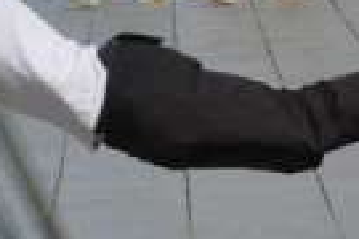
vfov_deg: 3.3
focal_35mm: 414
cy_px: 122
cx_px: -16
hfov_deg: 5.0
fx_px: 4128
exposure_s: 1/125
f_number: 11
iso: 220
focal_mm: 70
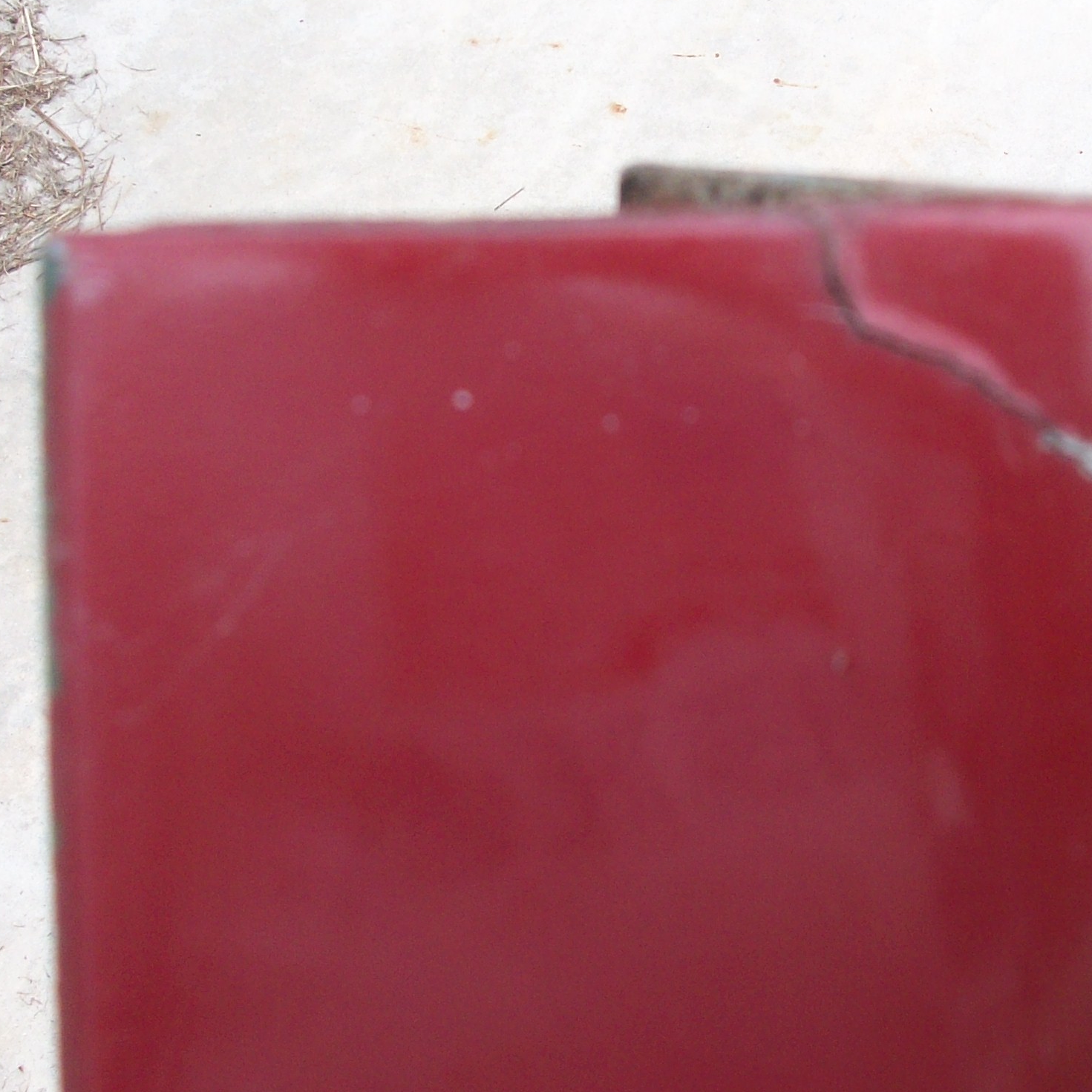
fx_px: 2391
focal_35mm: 67
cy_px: 540
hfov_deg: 25.6
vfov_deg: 25.7
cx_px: 724
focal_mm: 5.7
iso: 64
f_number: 2.8
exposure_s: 1/334
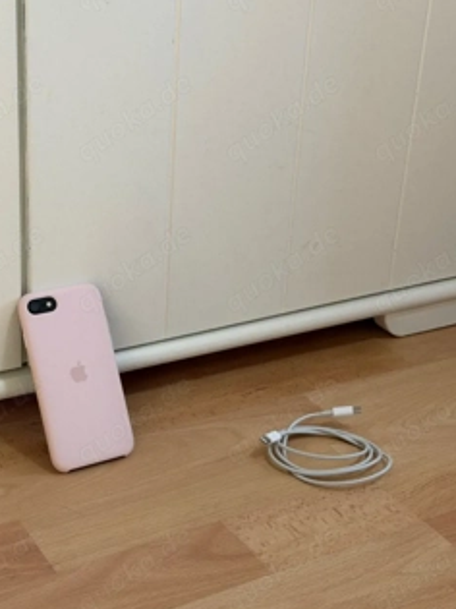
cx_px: 176
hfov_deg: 24.0
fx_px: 1072
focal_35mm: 61
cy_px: 290
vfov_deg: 31.7
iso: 250
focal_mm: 6.76
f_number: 1.78
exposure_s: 1/60
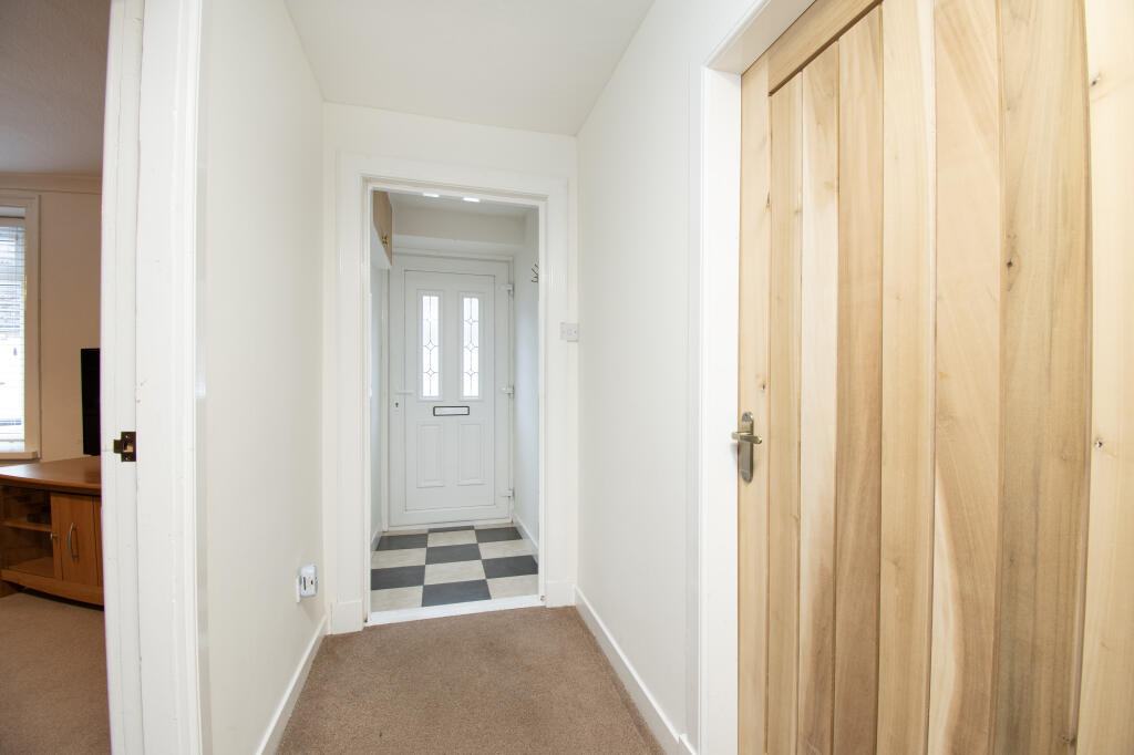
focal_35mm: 15
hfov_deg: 100.4
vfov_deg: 77.3
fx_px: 472
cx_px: 567
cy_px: 378
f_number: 9
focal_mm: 10
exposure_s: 1/4
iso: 320
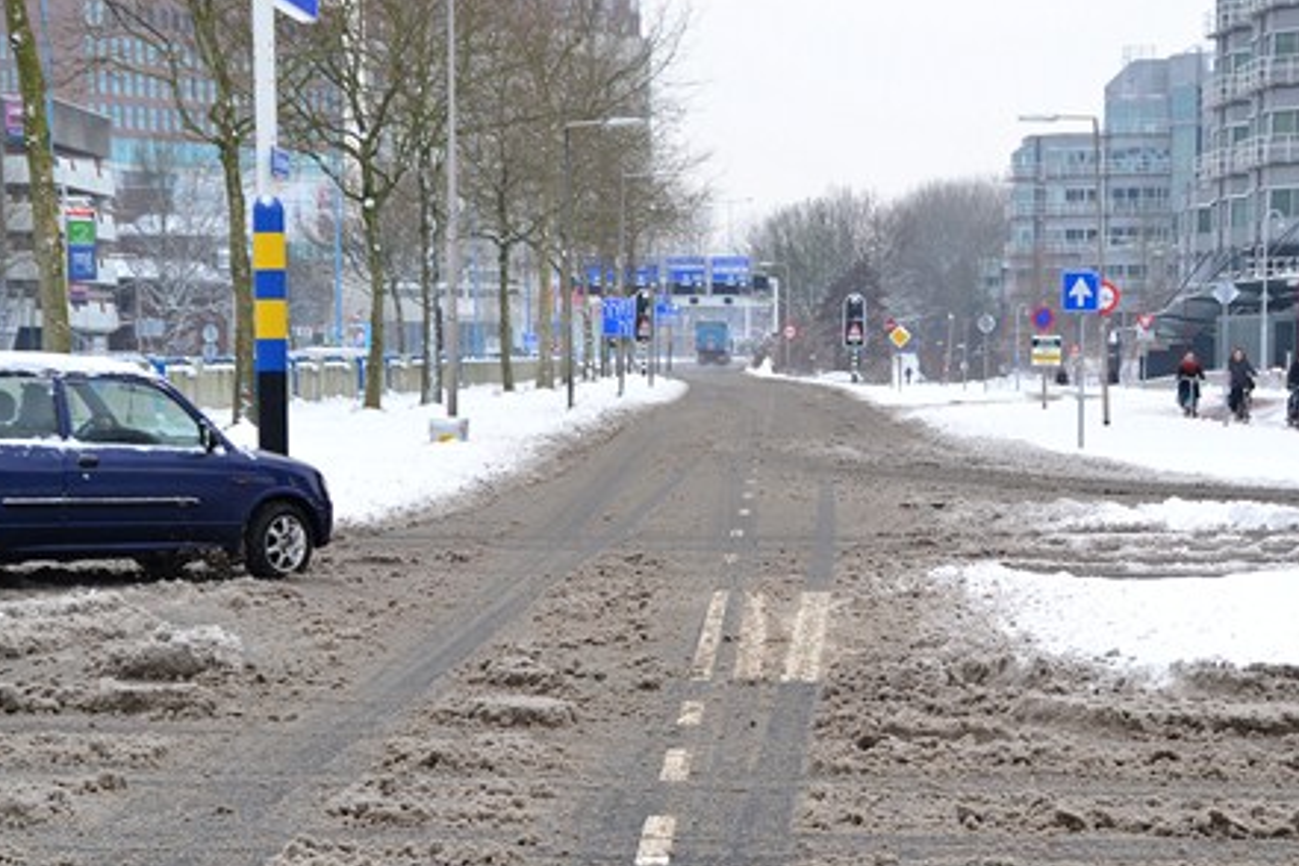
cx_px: 654
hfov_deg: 20.8
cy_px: 527
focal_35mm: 98
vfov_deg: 14.0
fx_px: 3536
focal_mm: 48
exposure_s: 1/200
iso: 400
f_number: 7.1
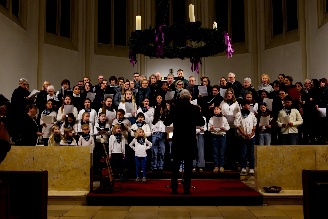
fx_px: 369
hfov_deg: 47.9
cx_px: 164
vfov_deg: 33.0
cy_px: 110
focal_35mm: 40
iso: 3200
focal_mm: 27
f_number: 4
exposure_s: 1/160
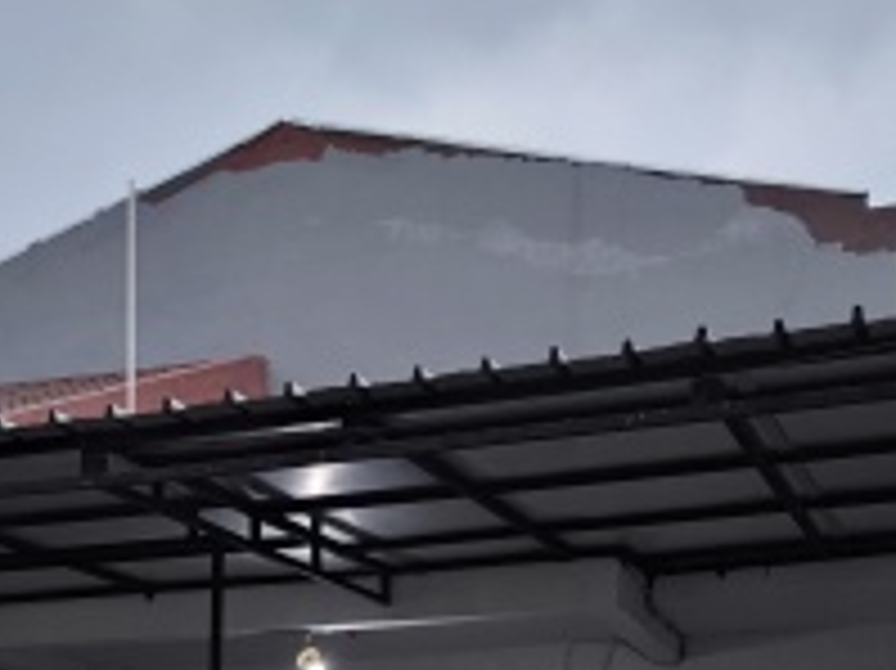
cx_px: 151
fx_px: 1837
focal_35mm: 71
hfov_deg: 26.8
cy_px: 908
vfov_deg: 18.9
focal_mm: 6.14
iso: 800
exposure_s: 1/100
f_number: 1.65
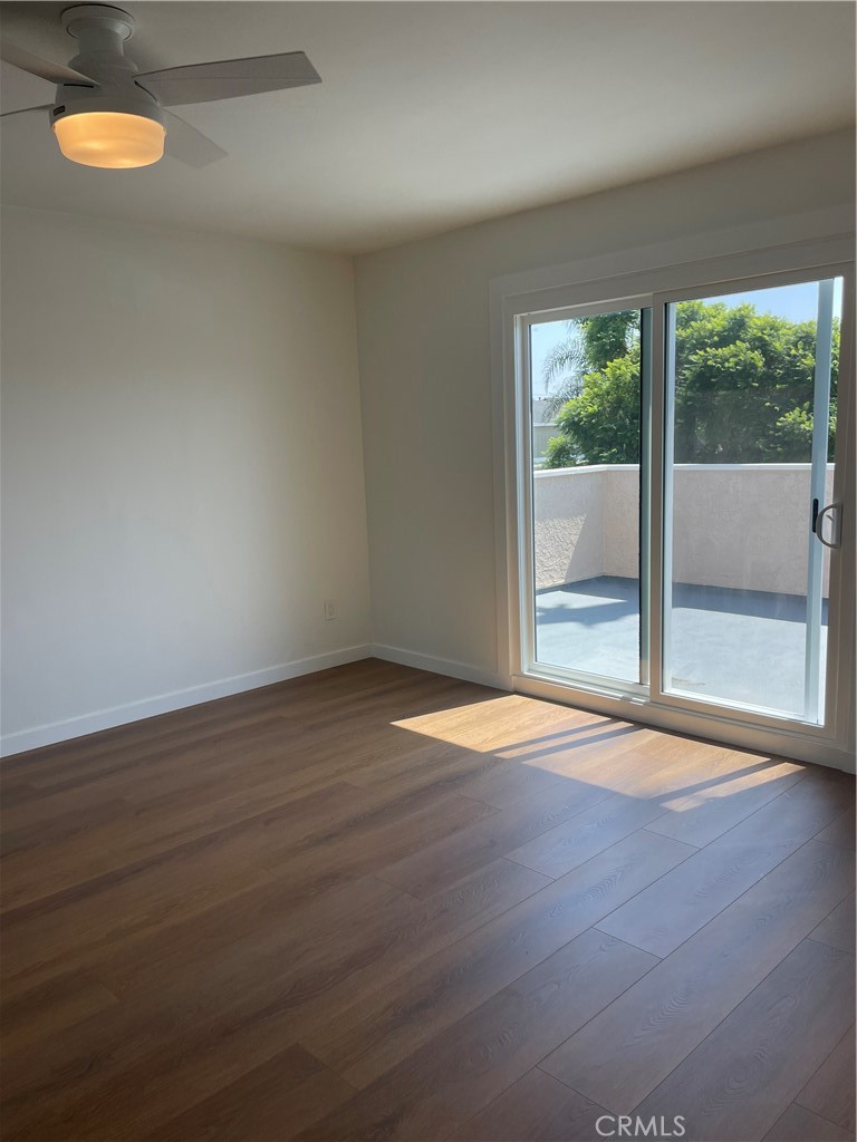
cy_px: 571
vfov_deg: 67.3
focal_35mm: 26
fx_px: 858
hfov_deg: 53.1
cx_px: 428
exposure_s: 1/435
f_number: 1.6
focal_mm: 4.2
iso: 32
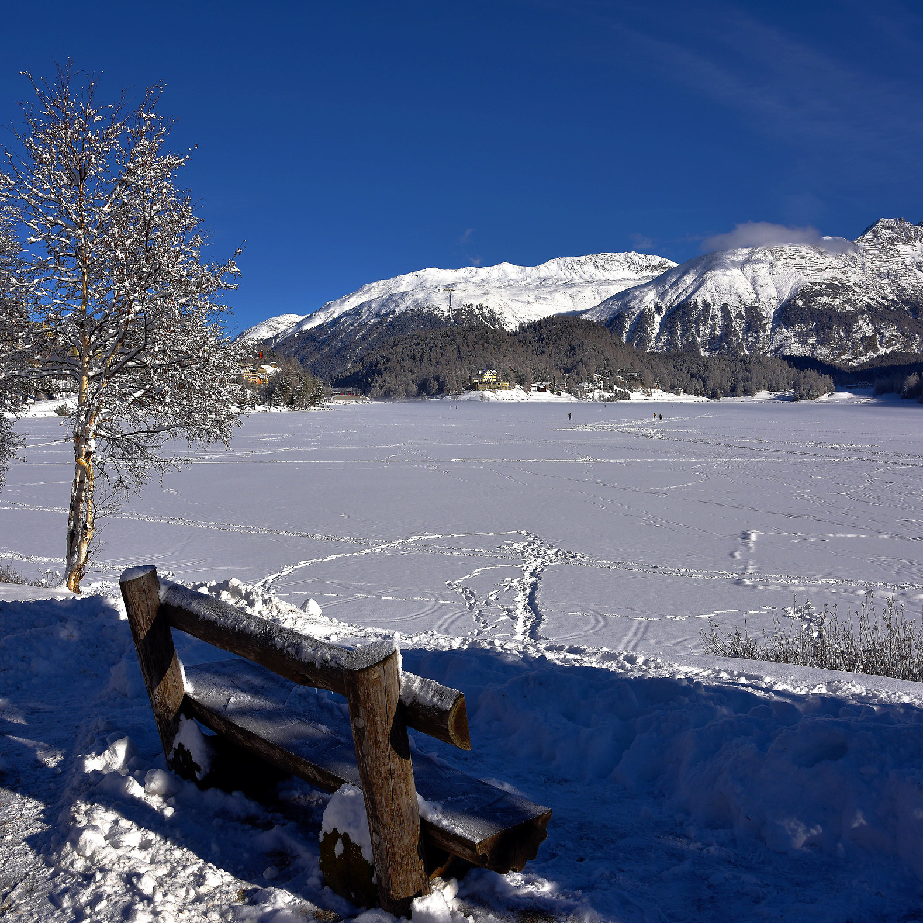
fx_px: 935
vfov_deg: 52.5
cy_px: 460
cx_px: 426
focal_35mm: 31
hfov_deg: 52.5
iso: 100
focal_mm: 24
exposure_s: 1/400
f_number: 10
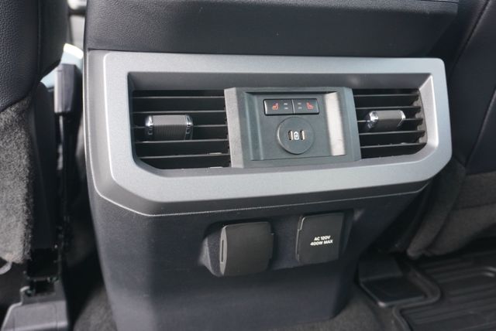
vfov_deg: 41.8
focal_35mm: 32
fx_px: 434
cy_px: 166
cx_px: 248
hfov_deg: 59.4
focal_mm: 21
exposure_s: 1/60
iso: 1000
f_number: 4
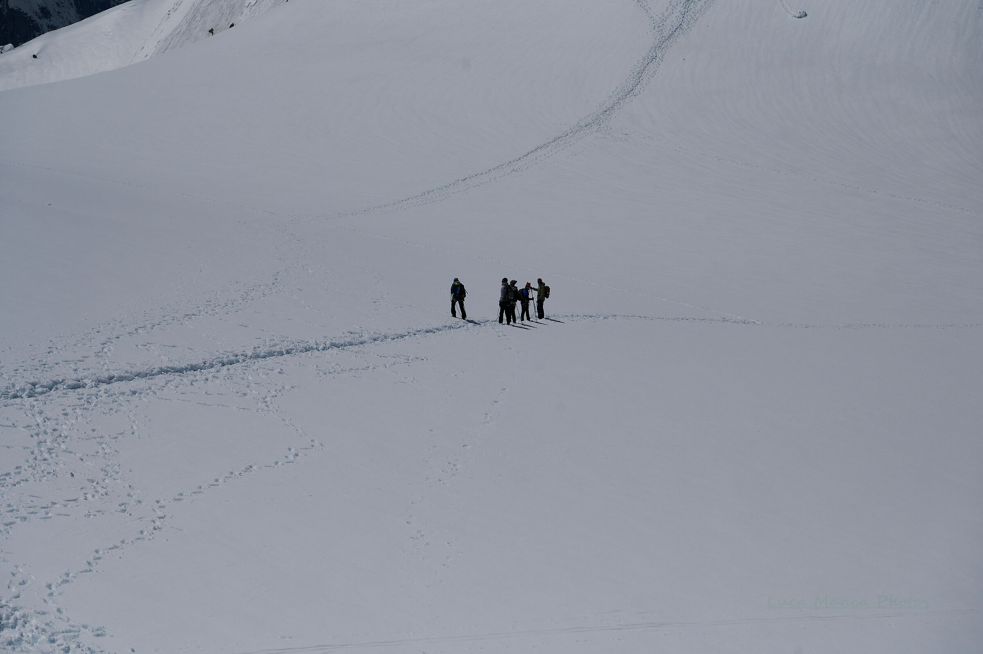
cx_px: 492
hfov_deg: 18.6
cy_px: 327
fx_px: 3002
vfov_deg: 12.4
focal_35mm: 110
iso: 280
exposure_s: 1/4000
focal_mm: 110
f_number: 8
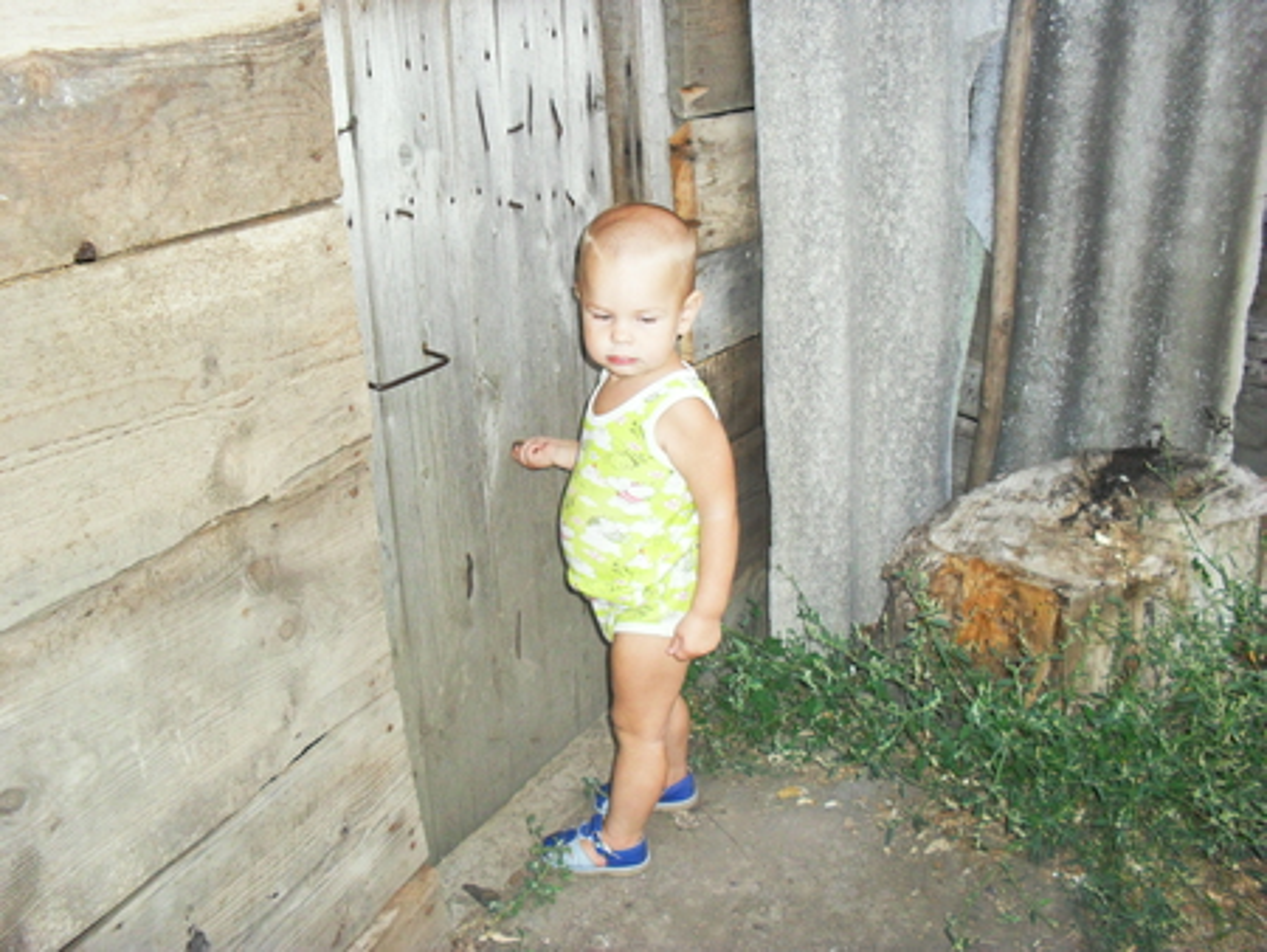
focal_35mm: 35
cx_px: 634
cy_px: 476
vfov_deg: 40.7
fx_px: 1282
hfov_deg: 52.6
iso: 200
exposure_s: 1/45
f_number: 3.2
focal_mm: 6.3
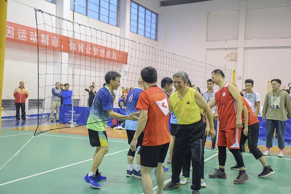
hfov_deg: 41.1
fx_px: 388
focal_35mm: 48
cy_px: 97
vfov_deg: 28.1
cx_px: 146
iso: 6400
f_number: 4
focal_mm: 32
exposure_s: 1/320
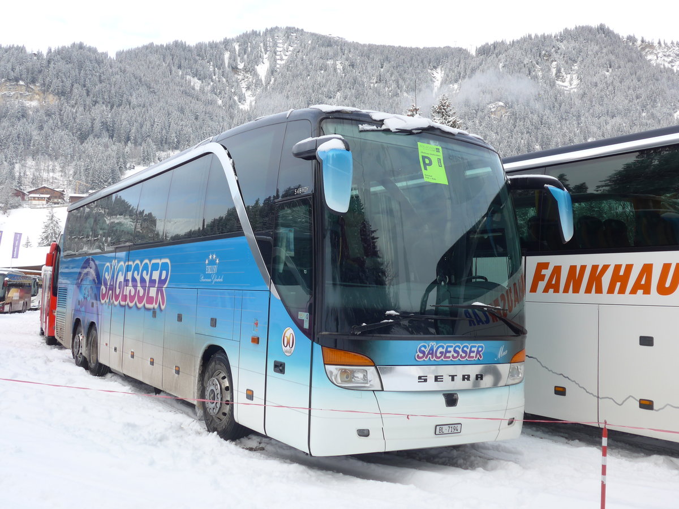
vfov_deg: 39.7
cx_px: 340
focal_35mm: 36
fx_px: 706
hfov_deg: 51.4
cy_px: 254
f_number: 2.8
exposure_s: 1/320
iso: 80
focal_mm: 7.5
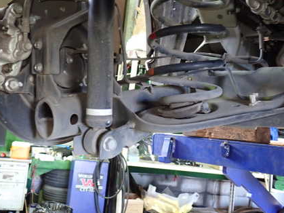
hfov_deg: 43.8
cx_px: 129
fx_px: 353
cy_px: 81
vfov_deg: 33.4
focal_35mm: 43
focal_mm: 5.4
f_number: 2.3
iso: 640
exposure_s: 1/30
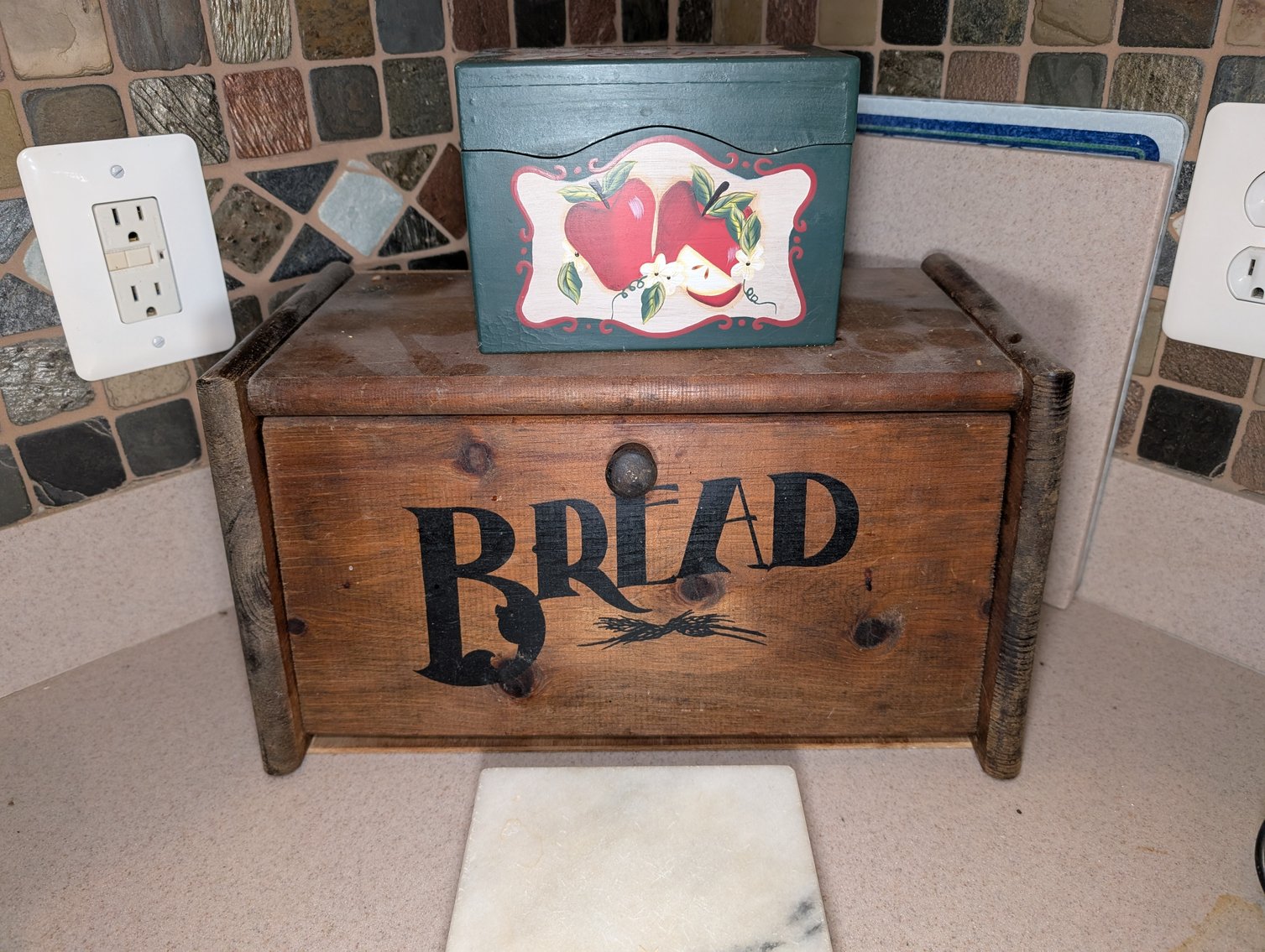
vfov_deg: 56.9
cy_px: 476
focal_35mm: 24
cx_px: 632
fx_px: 878
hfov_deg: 71.5
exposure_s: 1/142
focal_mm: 6.9
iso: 183
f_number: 1.68
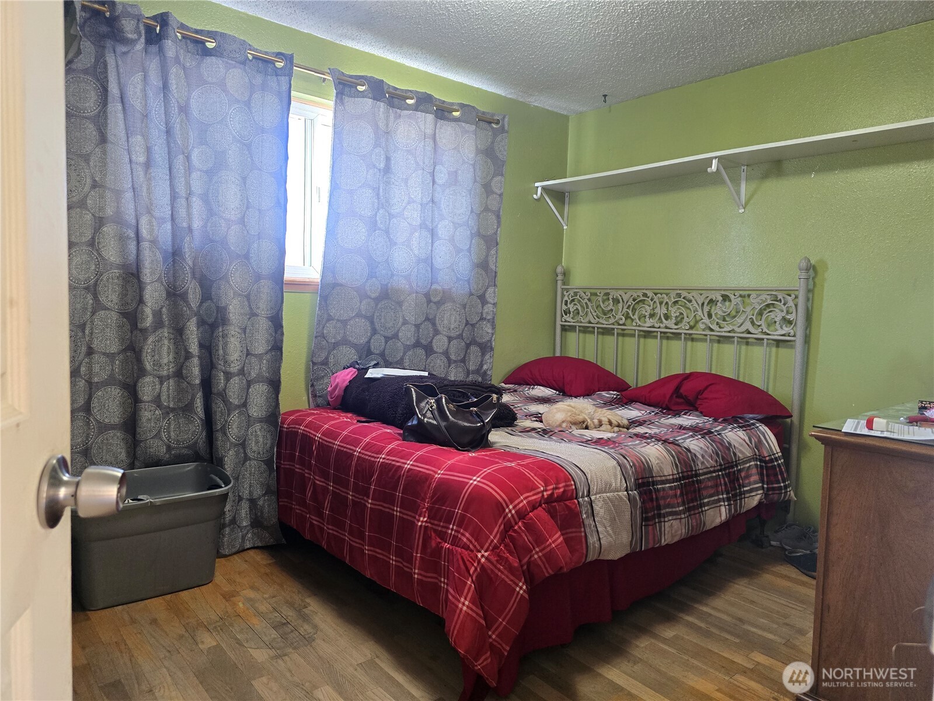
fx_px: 621
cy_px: 350
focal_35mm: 23
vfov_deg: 58.9
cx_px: 467
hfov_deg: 73.9
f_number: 1.7
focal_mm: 6.3
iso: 500
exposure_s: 1/120
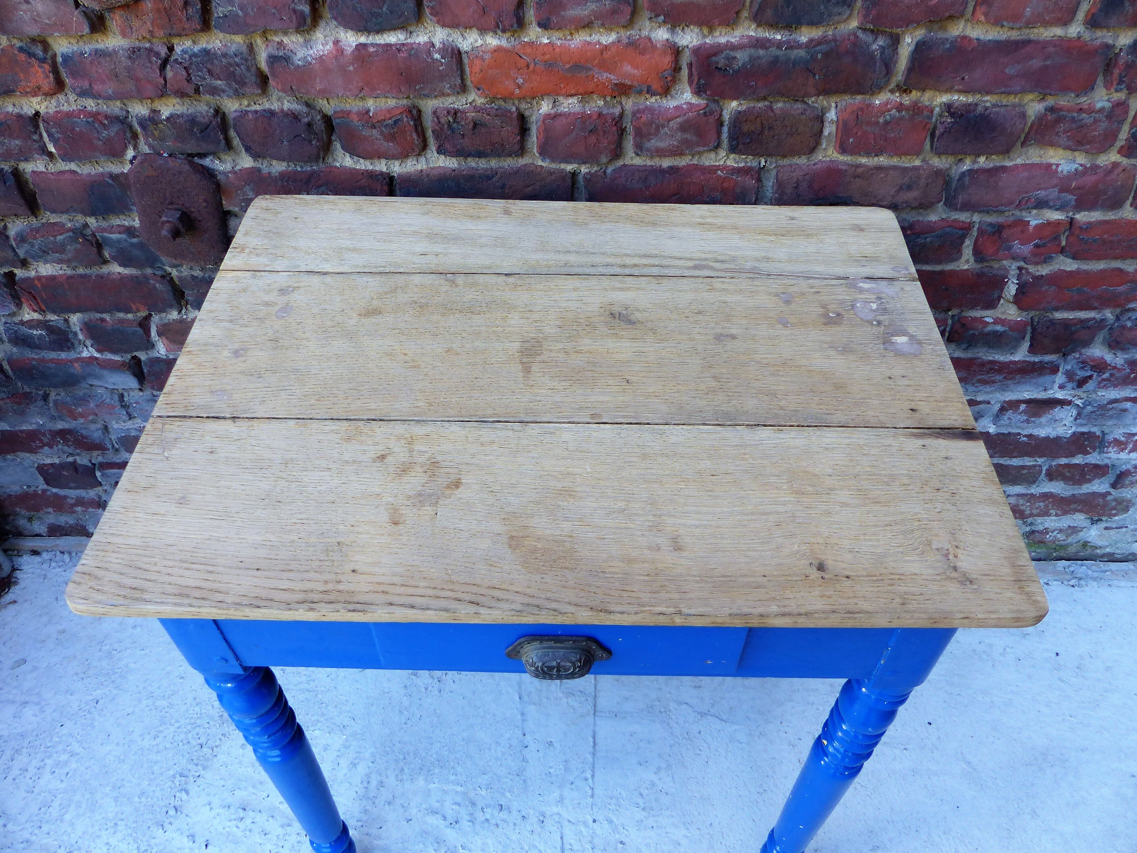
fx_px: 854
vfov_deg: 53.1
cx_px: 568
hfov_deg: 67.3
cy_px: 426
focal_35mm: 26
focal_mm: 4.5
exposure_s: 1/100
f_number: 2.8
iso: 100
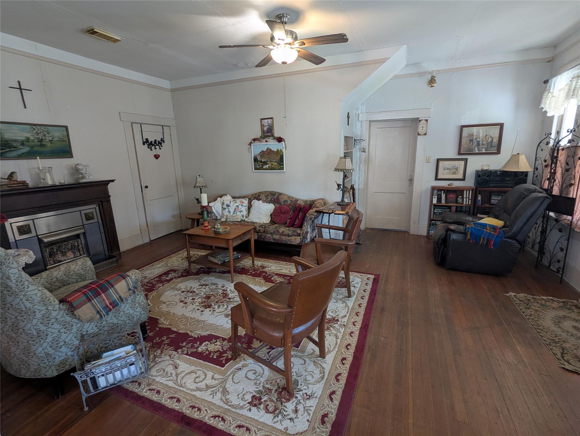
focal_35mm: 16
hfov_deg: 94.4
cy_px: 218
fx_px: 268
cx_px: 290
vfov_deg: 78.2
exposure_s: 1/24
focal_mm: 2.35
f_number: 2.2
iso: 97
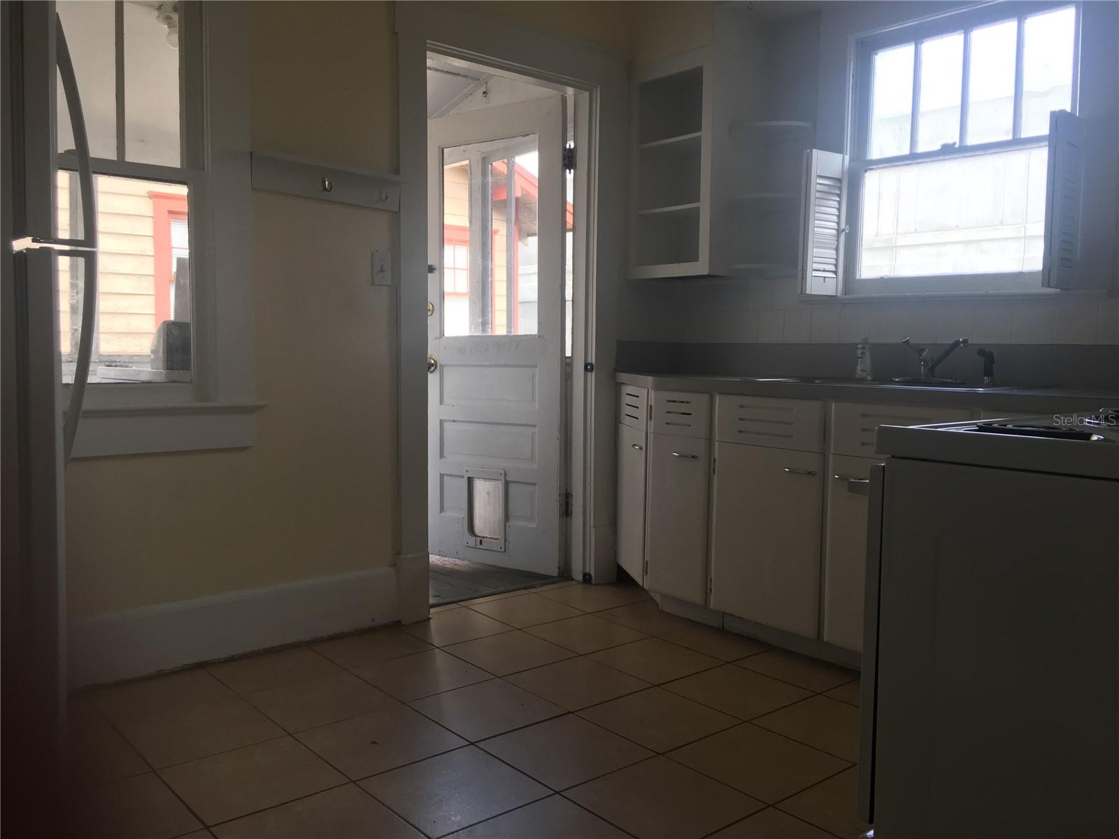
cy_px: 420
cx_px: 560
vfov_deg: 48.2
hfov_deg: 61.7
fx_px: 937
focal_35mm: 29
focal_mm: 4.15
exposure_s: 1/120
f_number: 2.2
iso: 32
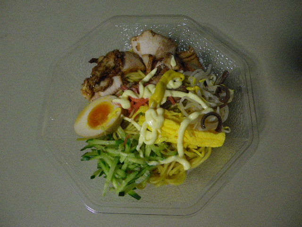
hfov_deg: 63.4
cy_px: 114
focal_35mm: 28
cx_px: 151
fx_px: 244
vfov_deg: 49.7
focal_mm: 4.9
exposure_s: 1/60
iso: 400
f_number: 2.6
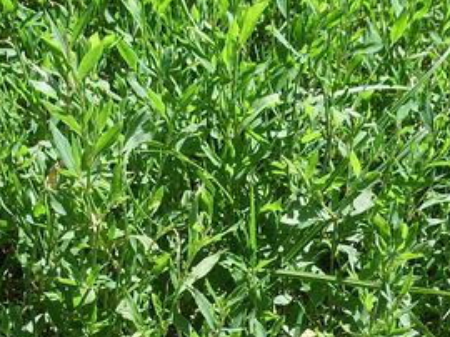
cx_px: 263
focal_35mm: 83
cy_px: 294
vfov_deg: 17.5
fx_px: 1078
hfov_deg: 23.6
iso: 50
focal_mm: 5.8
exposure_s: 1/200
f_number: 4.3
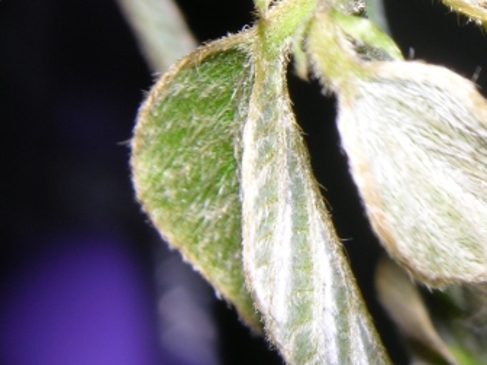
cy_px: 97
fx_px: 3686
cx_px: 491
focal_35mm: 262
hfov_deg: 7.5
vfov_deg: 5.7
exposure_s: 1/4000
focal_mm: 27.3
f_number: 7.4
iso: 50
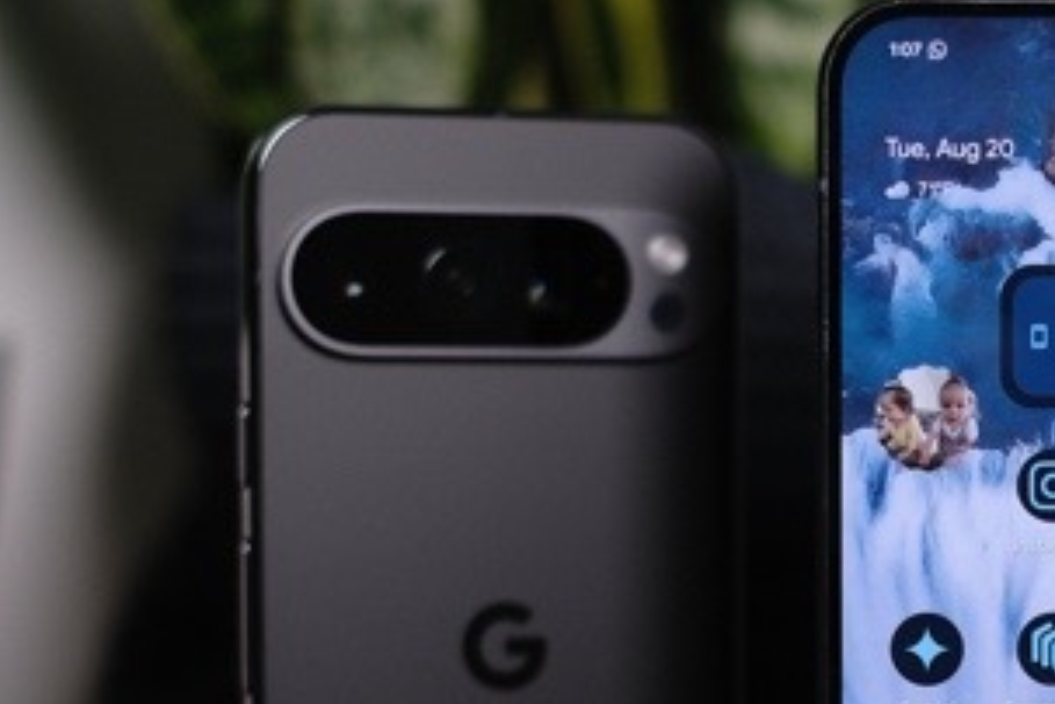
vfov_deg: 10.8
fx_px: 3692
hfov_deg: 15.9
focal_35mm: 126
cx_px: 1058
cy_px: 652
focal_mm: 35
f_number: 2
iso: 640
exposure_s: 1/125
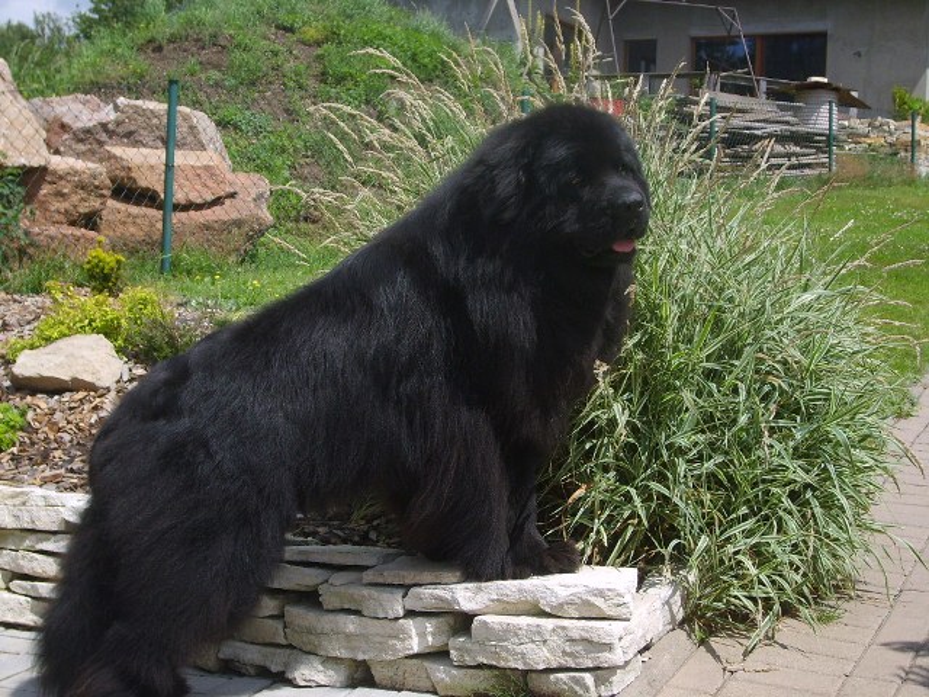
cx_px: 464
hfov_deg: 36.8
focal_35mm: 52
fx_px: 1396
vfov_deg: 28.0
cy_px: 348
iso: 50
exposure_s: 1/750
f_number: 3.3
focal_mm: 8.7
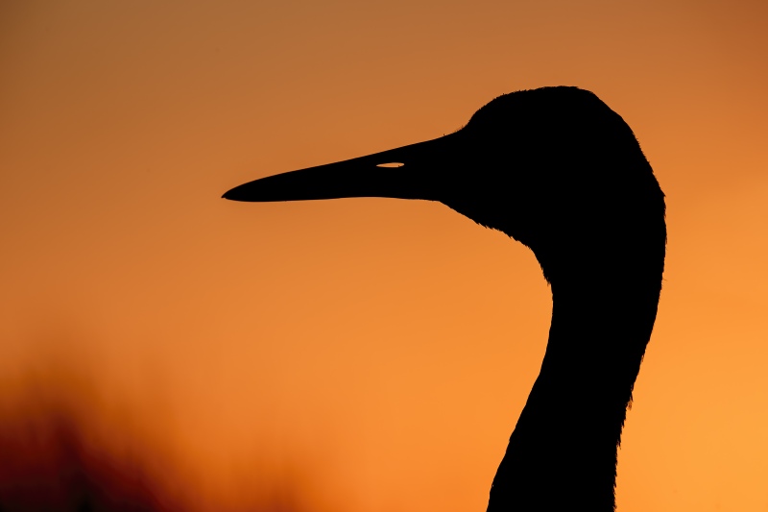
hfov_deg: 3.7
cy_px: 256
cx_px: 384
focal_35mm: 565
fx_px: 12050
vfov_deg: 2.4
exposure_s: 1/500
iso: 500
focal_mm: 565
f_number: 11
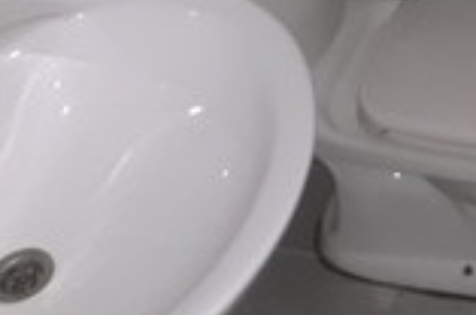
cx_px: 490
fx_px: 1082
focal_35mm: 82
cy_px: -2
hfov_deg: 23.6
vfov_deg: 16.2
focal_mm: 3.6
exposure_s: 1/33
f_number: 1.9
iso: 200
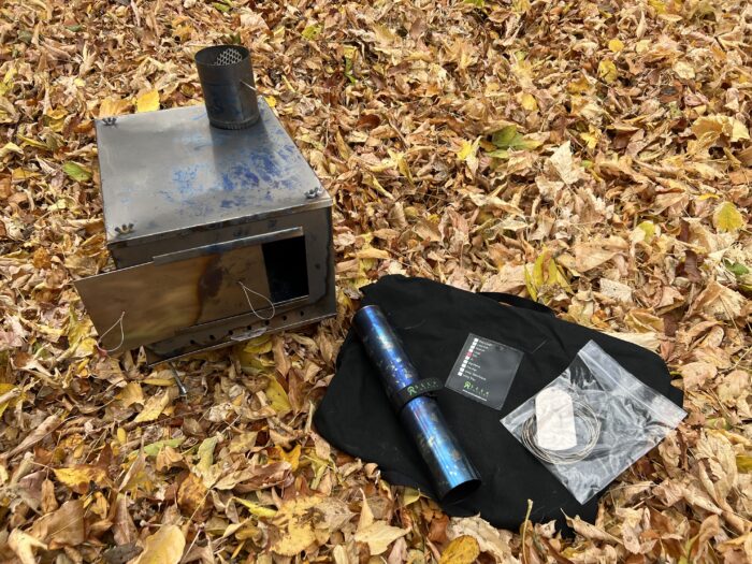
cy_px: 282
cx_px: 376
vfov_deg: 53.1
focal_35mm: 26
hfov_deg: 67.3
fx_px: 565
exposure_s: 1/394
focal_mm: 5.7
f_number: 1.5
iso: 50
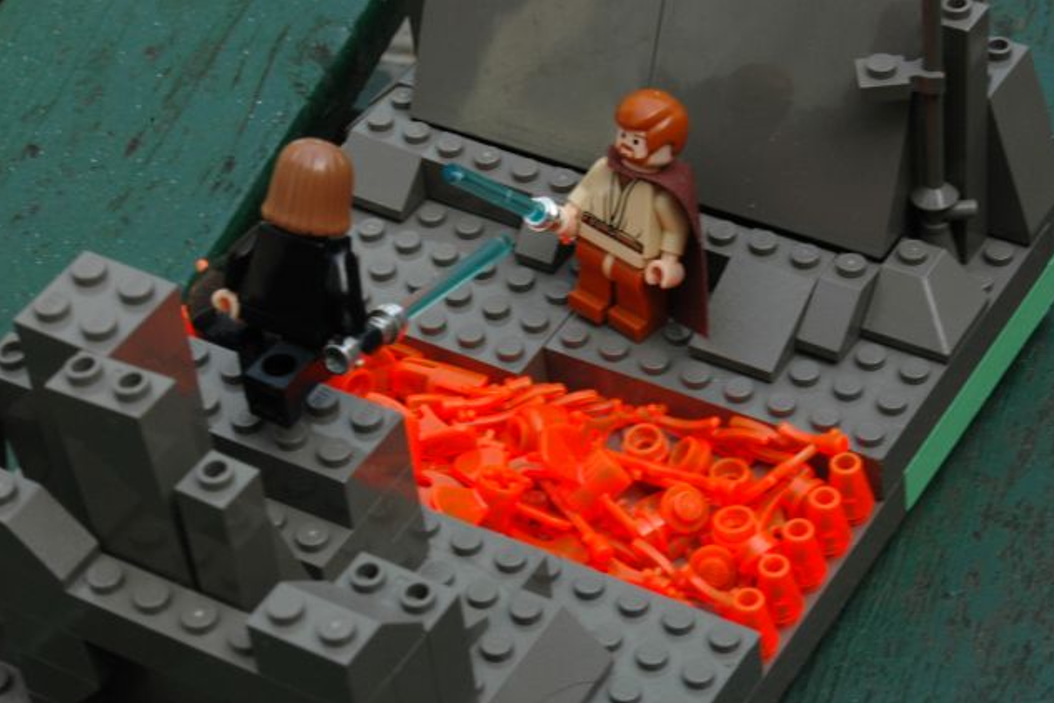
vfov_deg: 14.6
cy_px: 353
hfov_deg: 21.7
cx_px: 528
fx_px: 2752
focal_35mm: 94
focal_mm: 62
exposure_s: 1/80
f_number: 20
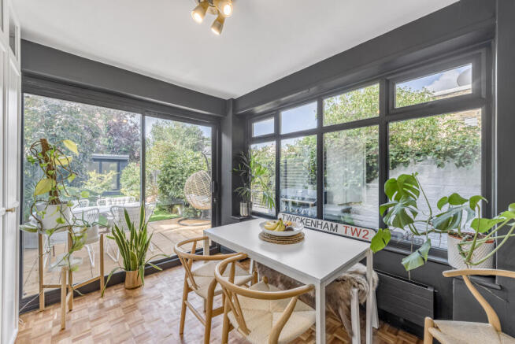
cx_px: 258
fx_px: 200
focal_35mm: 14
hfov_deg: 104.2
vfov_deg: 81.3
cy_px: 172
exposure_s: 1/160
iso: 100
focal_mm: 14
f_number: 7.1
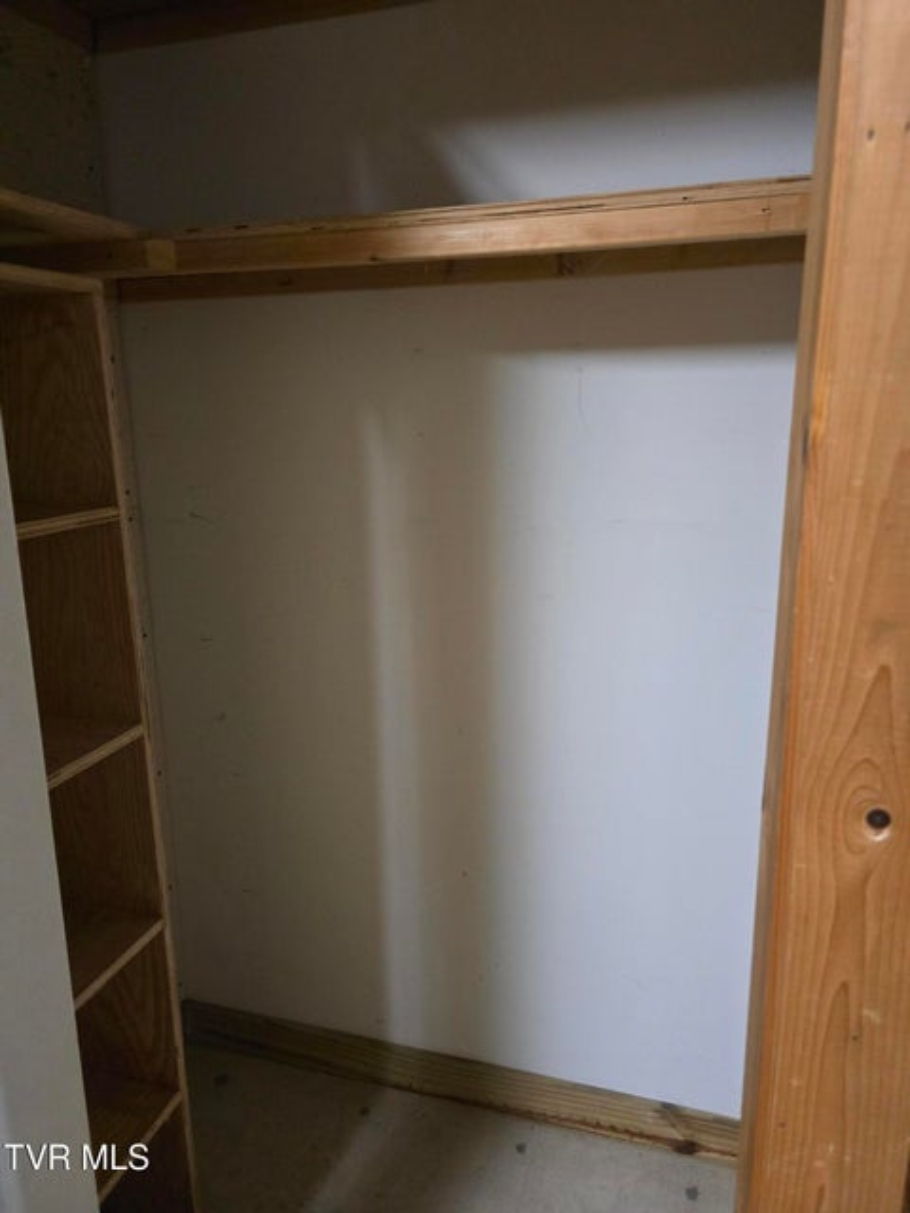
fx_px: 806
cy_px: 606
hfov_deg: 58.9
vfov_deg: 73.9
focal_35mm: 23
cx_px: 455
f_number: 1.7
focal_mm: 6.3
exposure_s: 1/60
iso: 1000
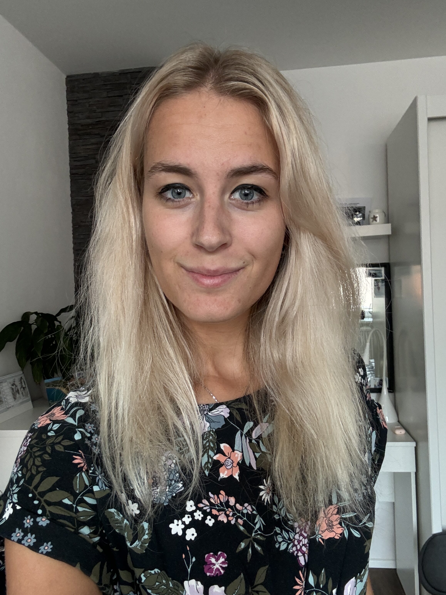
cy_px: 298
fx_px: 515
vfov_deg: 60.0
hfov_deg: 46.8
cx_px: 223
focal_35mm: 30
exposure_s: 1/60
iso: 250
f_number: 1.9
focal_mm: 2.69
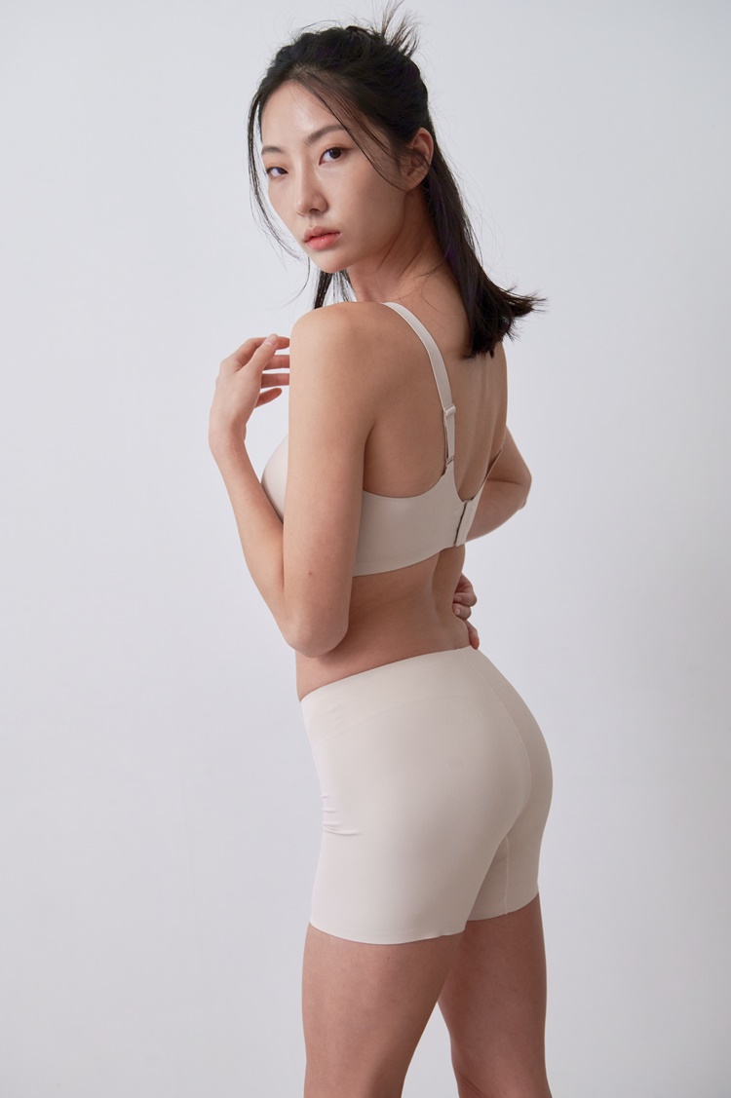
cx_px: 366
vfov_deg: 44.5
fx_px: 1342
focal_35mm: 44
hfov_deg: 30.5
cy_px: 549
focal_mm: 44
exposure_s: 1/200
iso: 400
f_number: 5
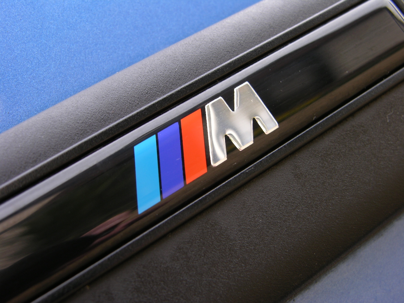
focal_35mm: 58
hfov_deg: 33.2
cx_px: 202
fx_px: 677
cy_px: 152
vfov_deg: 25.2
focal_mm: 14.7
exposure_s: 1/64.4
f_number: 3.9
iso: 50
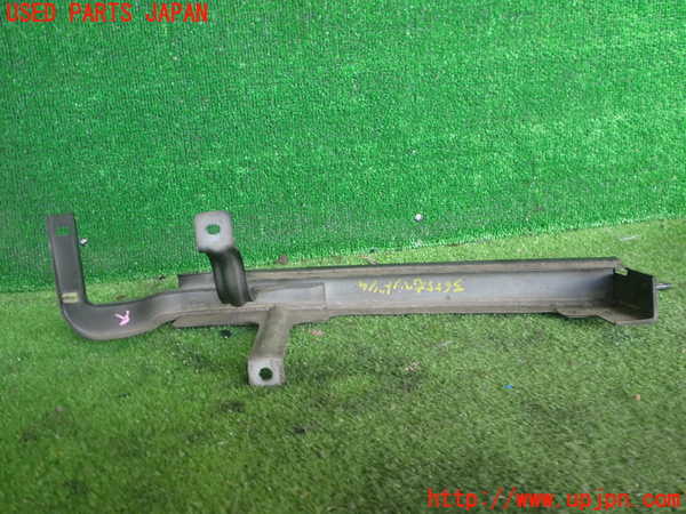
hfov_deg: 60.0
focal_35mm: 30
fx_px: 595
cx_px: 343
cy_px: 257
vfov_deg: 46.8
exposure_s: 1/50
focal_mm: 5.4
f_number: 2.3
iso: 200
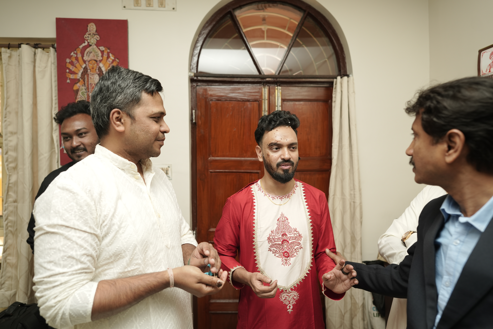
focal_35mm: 24
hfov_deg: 73.7
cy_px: 164
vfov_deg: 53.1
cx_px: 246
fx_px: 329
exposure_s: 1/200
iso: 320
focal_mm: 24
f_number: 2.5
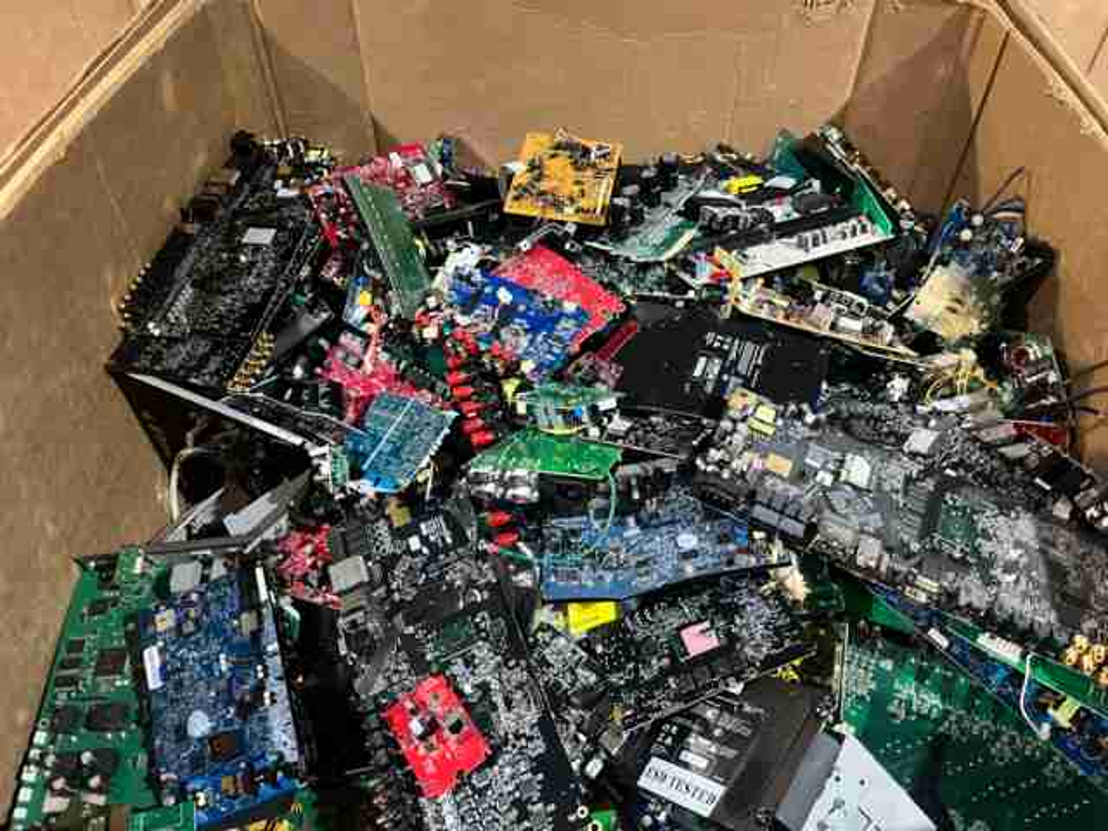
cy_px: 416
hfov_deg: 67.3
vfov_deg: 53.1
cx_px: 554
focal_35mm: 26
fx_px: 832
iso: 500
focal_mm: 5.1
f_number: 1.6
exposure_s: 1/30
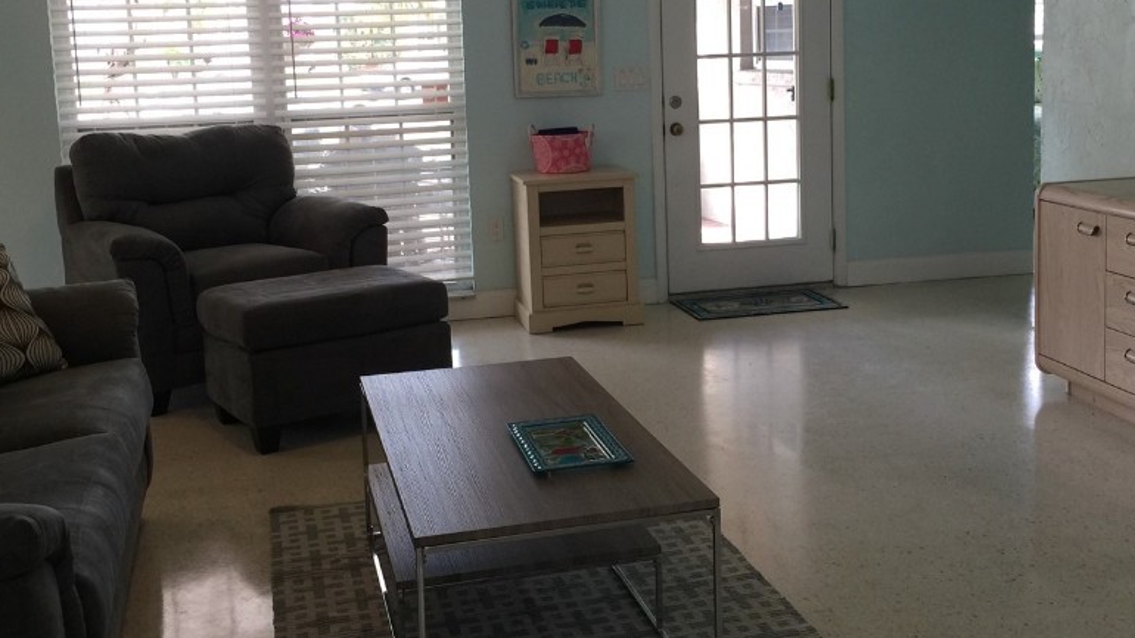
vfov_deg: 28.1
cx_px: 575
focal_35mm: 42
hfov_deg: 48.4
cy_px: 205
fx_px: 1264
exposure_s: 1/40
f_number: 2.2
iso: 32
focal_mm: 4.15
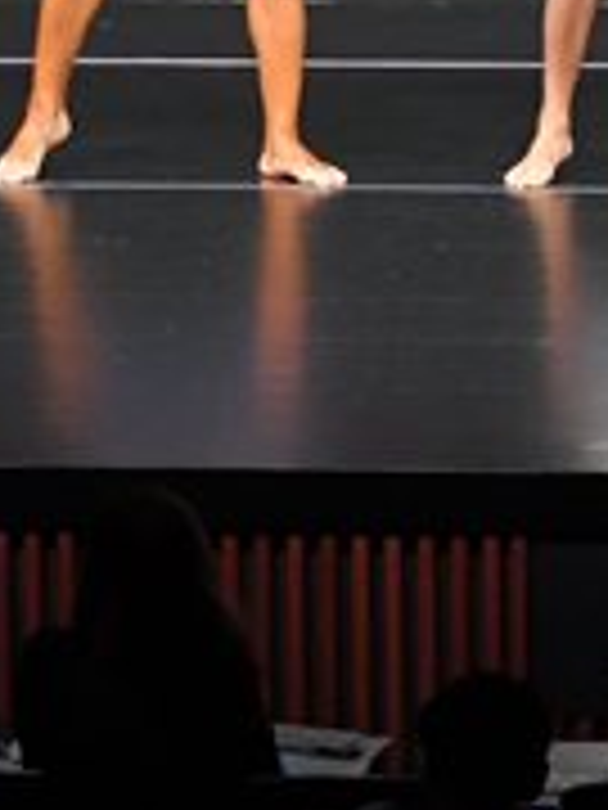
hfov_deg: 2.6
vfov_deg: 3.5
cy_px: -342
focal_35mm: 570
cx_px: 867
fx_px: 13349
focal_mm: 92
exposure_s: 1/400
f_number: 5.6
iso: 4000
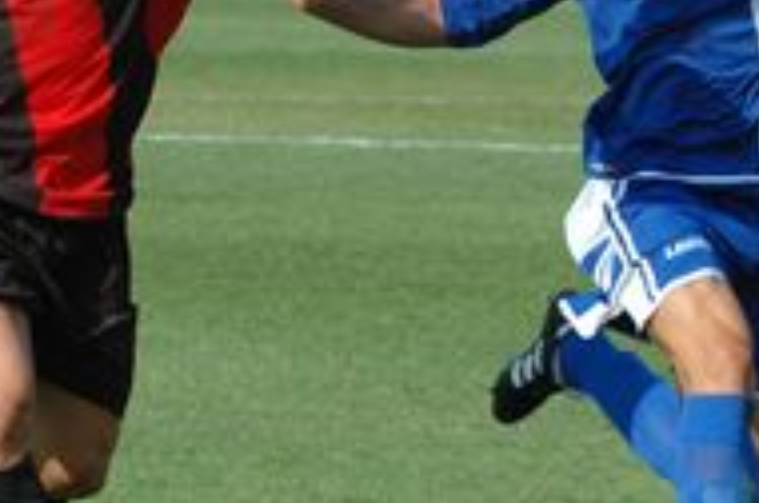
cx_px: 547
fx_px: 15933
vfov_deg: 1.8
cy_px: 305
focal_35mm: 757
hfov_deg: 2.7
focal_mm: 150
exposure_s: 1/400
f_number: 8
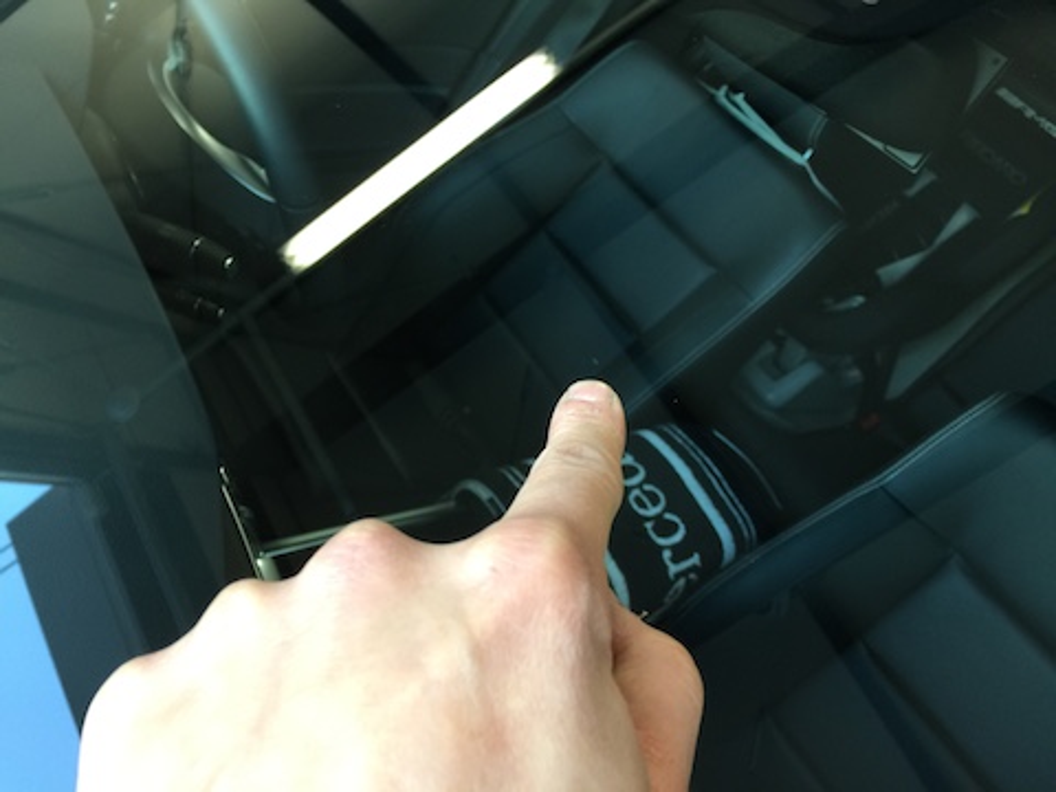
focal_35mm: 29
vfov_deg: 48.2
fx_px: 885
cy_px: 396
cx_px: 528
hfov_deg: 61.7
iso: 40
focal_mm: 4.15
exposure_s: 1/15
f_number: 2.2
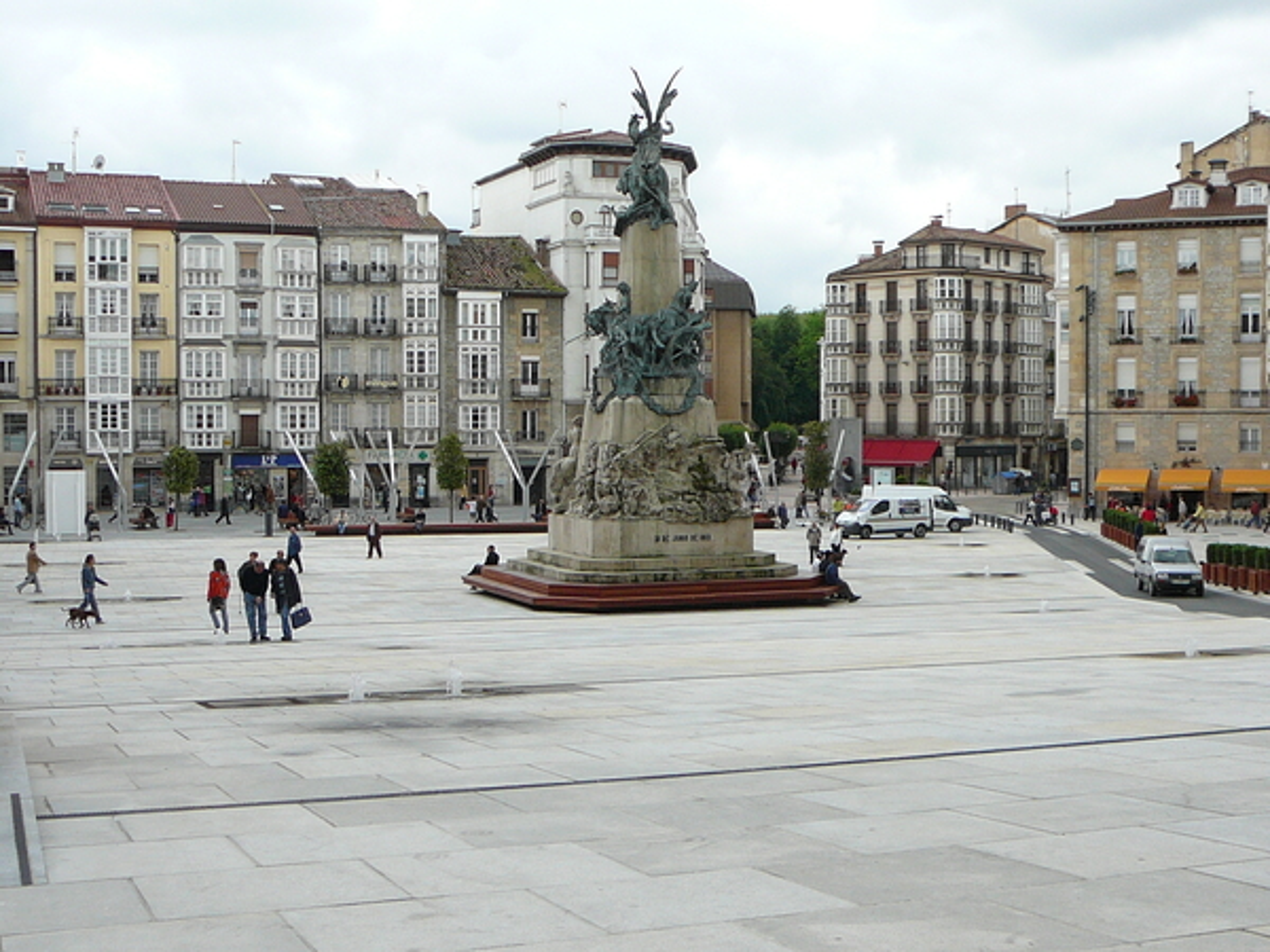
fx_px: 1798
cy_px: 476
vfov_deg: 29.7
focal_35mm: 49
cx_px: 635
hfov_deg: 38.9
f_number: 3
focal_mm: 5.8
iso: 80
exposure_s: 1/400
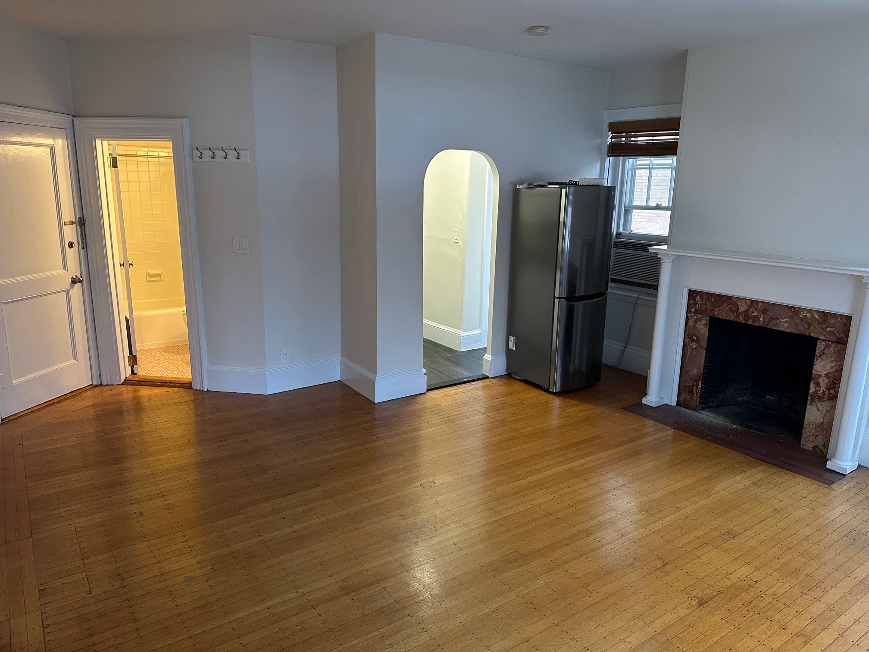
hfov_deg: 71.6
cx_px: 434
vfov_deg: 56.8
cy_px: 326
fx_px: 602
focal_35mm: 24
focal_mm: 6.86
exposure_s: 1/60
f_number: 1.78
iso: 320
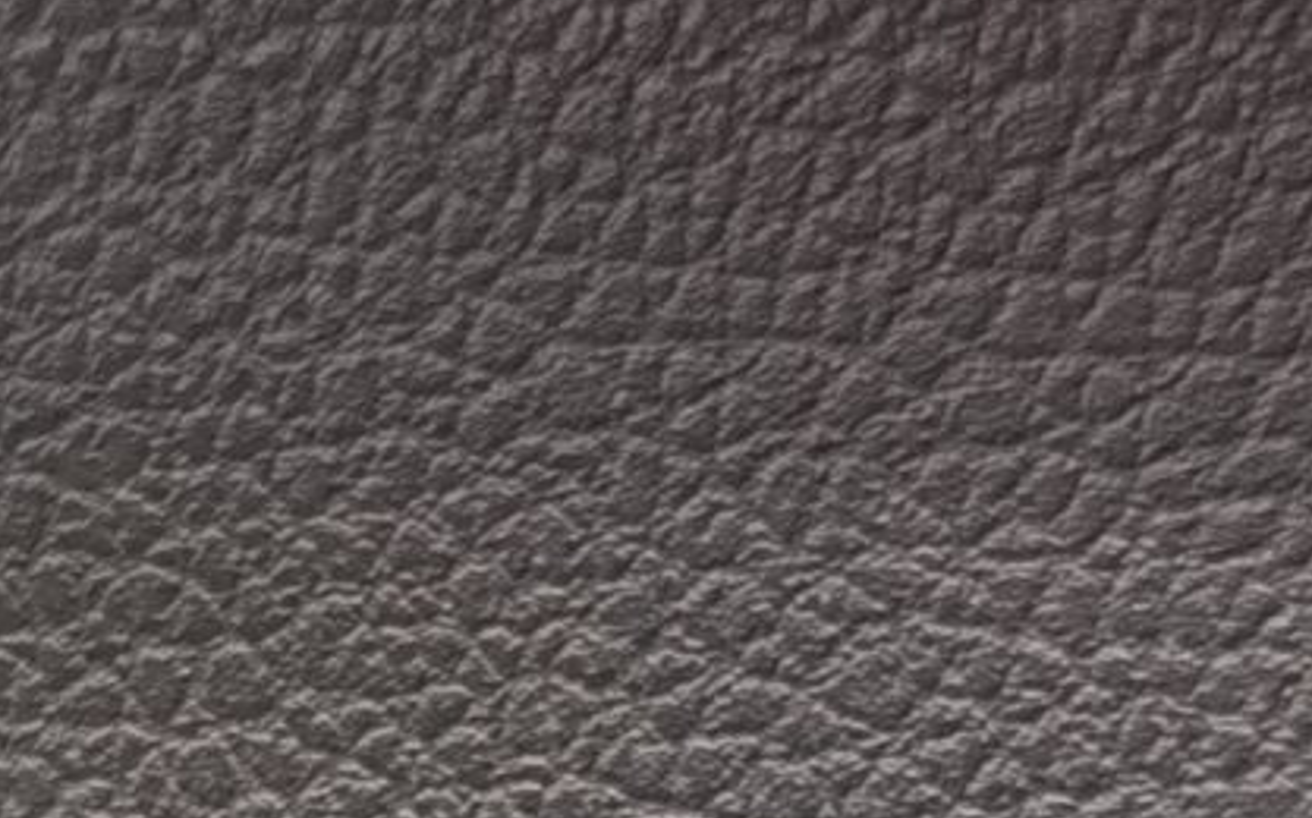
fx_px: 5360
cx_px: 186
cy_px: 1271
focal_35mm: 150
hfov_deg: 13.9
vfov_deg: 8.5
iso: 80
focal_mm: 6.14
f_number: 1.6
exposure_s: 1/100
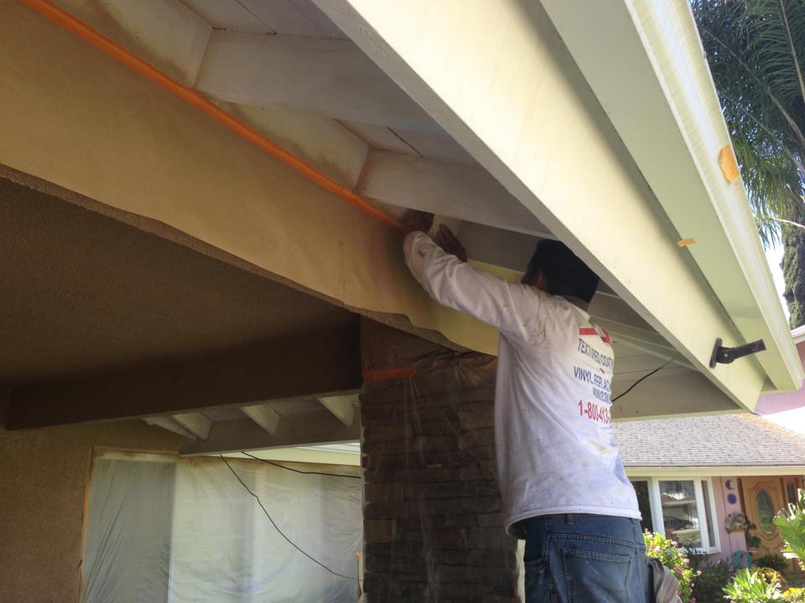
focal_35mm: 33
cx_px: 402
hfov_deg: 55.4
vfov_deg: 42.9
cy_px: 302
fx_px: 767
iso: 50
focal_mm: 4.13
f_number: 2.4
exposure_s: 1/290
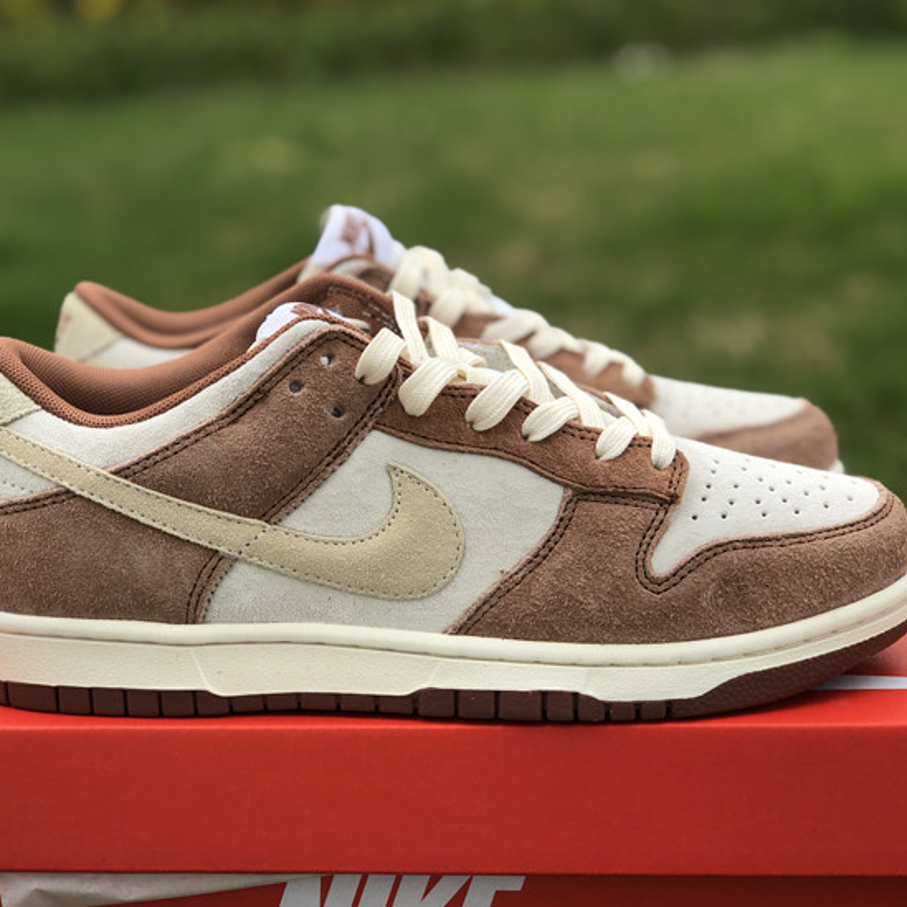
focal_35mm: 62
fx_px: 1838
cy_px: 452
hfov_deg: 27.7
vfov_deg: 27.7
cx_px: 408
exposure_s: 1/312
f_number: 2.4
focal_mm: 6
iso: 16
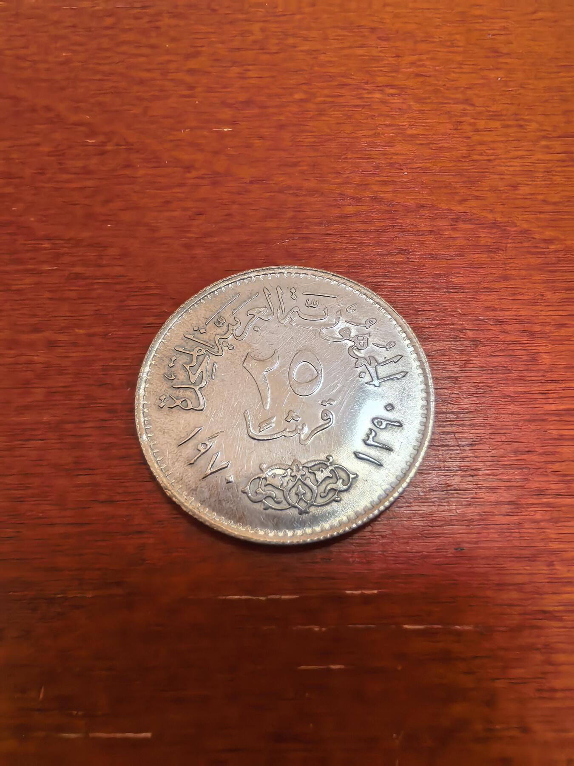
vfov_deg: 71.6
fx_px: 531
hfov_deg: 56.8
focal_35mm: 24
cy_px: 383
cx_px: 287
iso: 200
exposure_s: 1/100
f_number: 2.2
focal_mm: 1.68
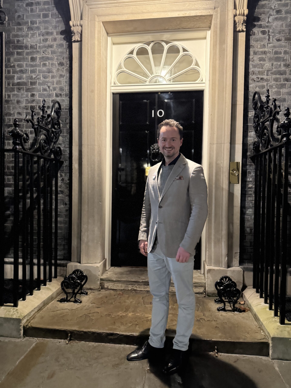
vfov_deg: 71.6
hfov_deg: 56.8
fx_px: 269
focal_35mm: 24
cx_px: 146
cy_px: 194
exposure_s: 1/25
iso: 800
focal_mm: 6.76
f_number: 1.78
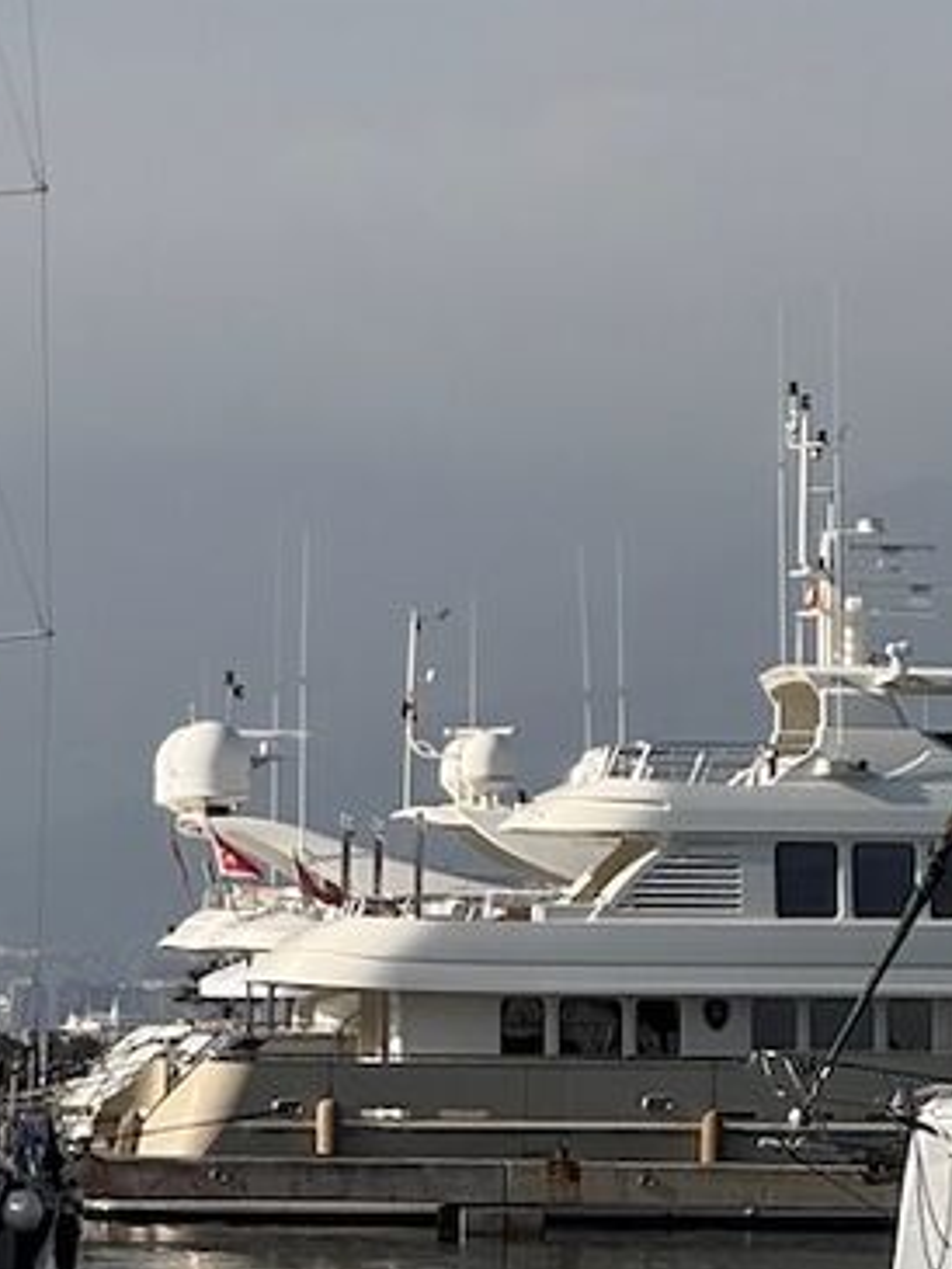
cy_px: 379
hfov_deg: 3.8
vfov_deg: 5.0
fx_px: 14439
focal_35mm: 394
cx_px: -215
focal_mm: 15.66
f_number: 2.8
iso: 50
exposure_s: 1/2212
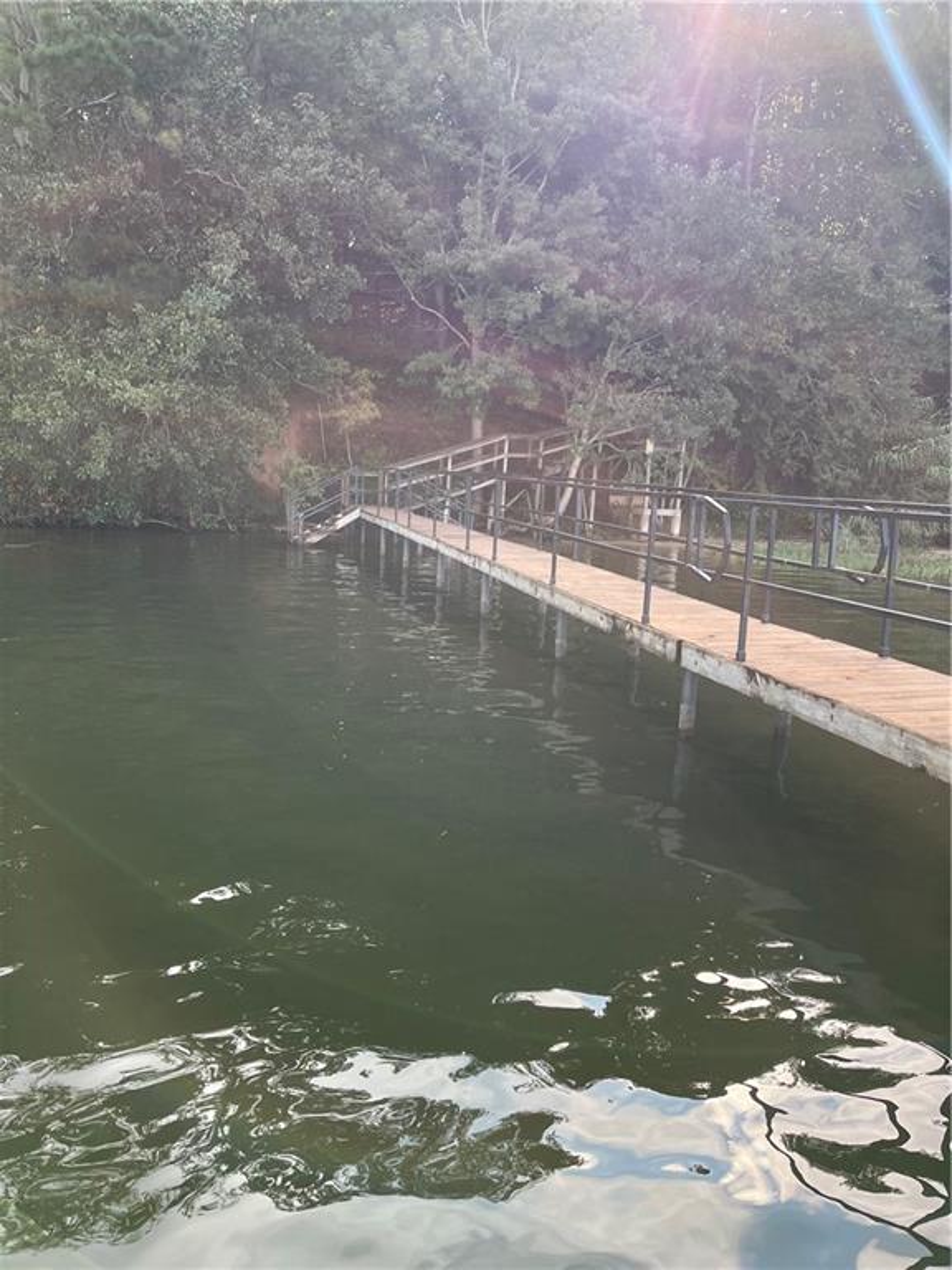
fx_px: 953
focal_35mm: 26
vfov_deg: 67.3
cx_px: 476
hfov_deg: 53.1
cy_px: 635
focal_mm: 5.1
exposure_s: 1/598
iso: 50
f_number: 1.6
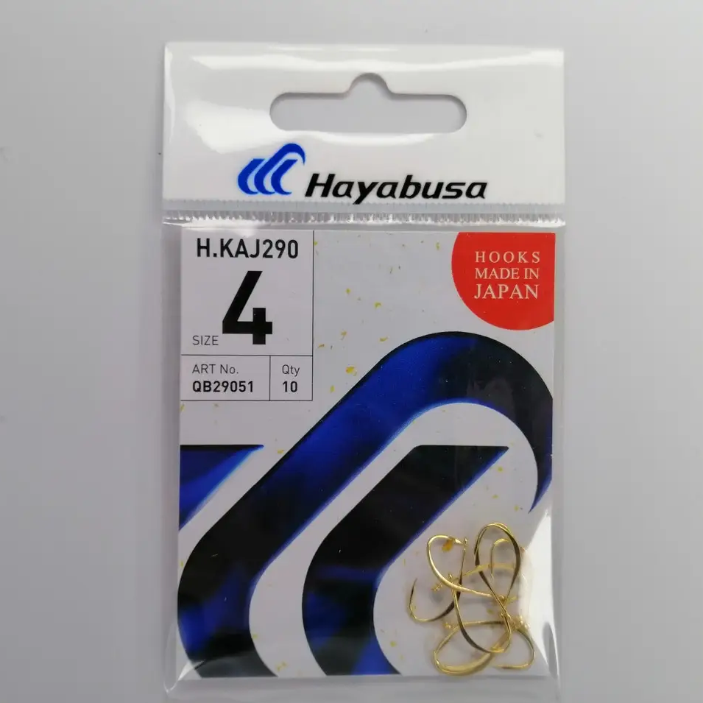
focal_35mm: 32
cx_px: 348
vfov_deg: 51.1
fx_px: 735
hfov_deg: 51.1
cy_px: 353
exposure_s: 1/100
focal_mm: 4.75
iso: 214
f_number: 1.75
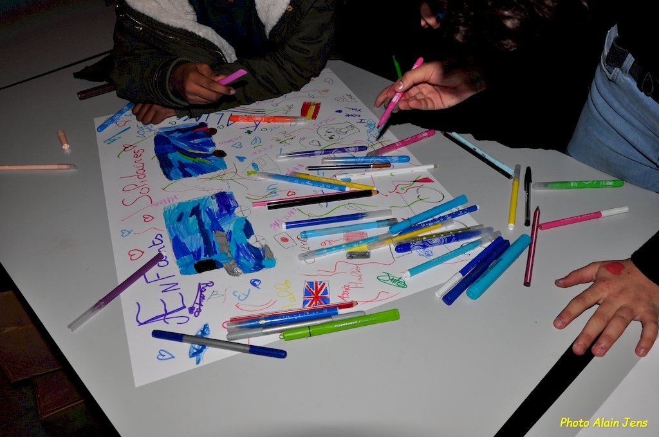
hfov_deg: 59.6
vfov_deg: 41.6
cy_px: 218
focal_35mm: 32
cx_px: 330
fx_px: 576
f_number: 9
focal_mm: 21
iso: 320
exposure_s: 1/200
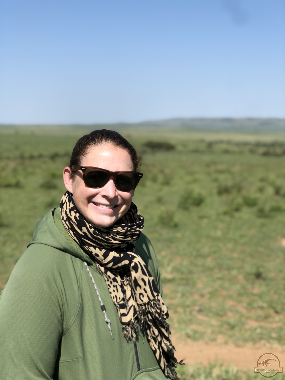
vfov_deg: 36.8
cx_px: 142
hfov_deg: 28.0
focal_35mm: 52
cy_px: 190
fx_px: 571
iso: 16
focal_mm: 6
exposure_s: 1/842
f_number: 2.4
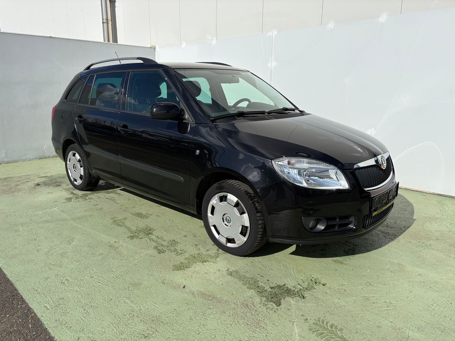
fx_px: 342
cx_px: 228
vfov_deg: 53.1
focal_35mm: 26
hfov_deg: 67.3
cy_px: 170
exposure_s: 1/8850
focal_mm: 5.96
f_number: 1.6
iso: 50
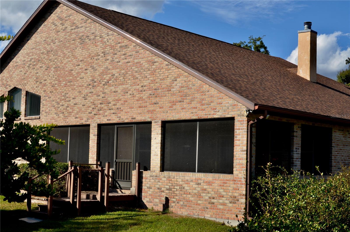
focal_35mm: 52
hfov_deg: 37.9
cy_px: 116
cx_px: 175
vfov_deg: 25.6
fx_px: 509
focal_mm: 35
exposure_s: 1/250
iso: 100
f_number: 7.1
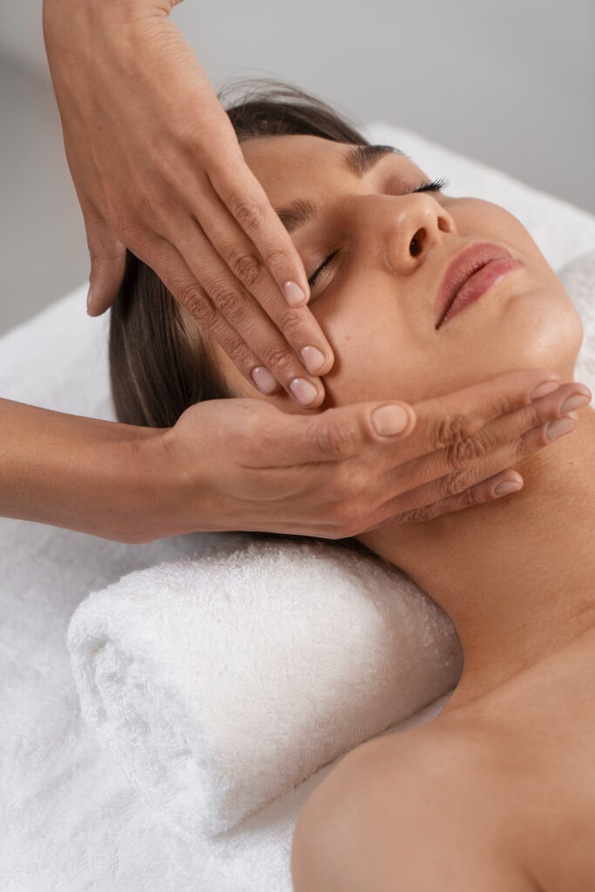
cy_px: 446
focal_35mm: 70
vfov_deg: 28.8
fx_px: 1735
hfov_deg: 19.5
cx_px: 298
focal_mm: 70
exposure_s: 1/160
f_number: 4
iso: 400
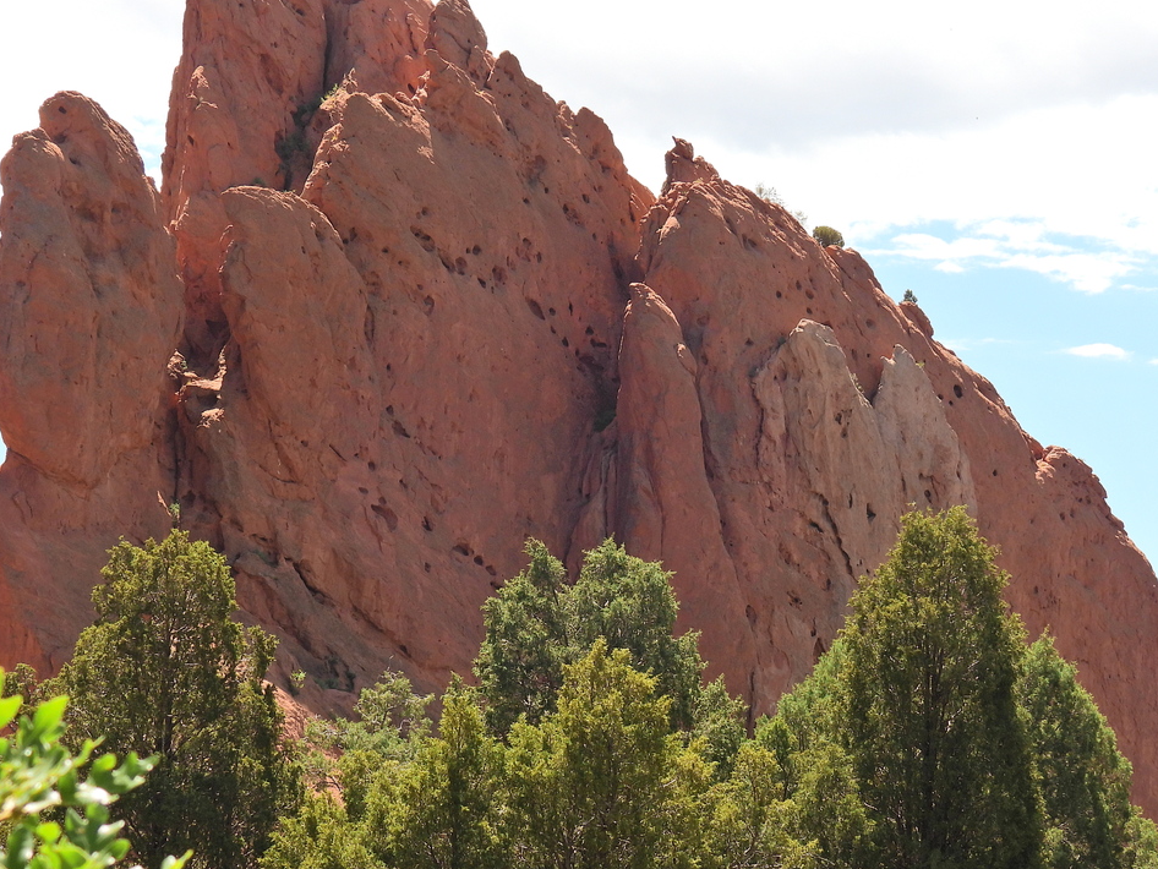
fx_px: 3848
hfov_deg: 17.1
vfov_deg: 12.9
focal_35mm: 115
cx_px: 567
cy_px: 481
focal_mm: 15.2
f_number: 4
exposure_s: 1/640
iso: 100
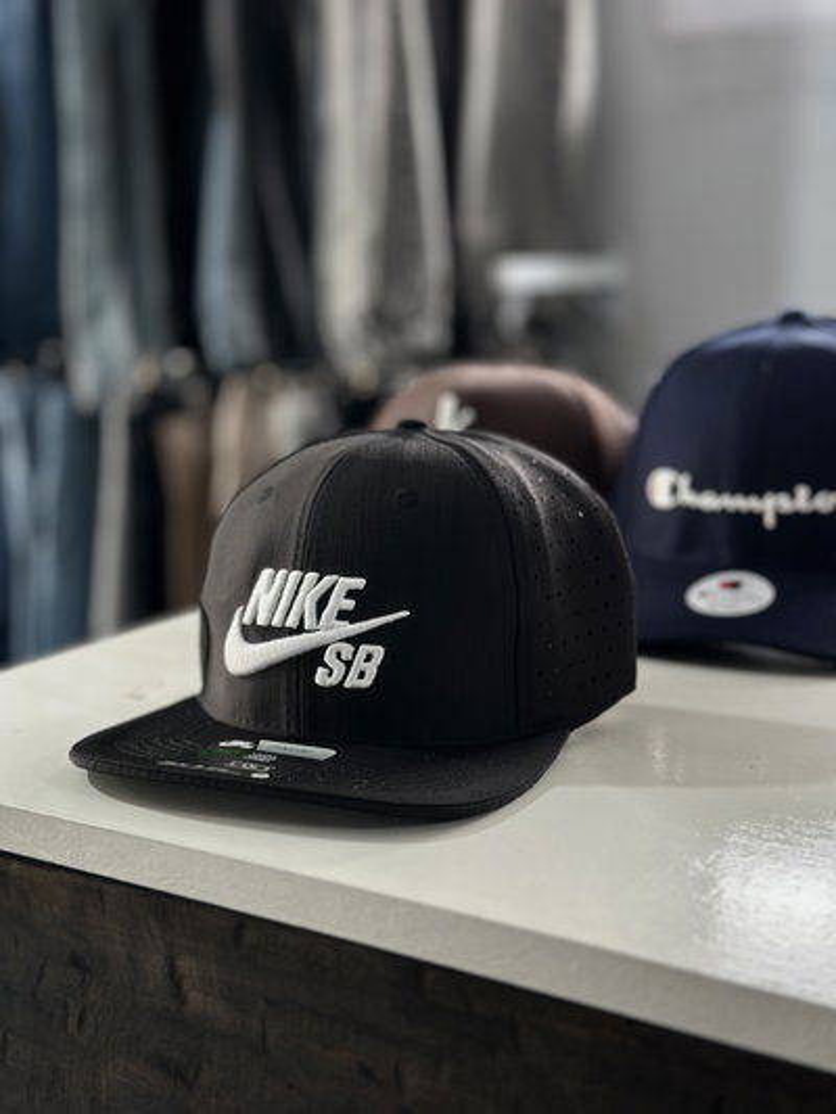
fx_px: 1545
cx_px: 418
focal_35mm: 48
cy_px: 557
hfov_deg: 30.3
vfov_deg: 39.6
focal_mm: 6.86
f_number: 1.78
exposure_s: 1/90
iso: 125
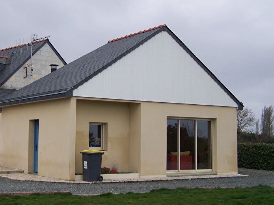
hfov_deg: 33.8
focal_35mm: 56
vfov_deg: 26.1
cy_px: 90
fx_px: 443
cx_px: 78
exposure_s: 1/500
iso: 64
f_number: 2.8
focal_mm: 6.3
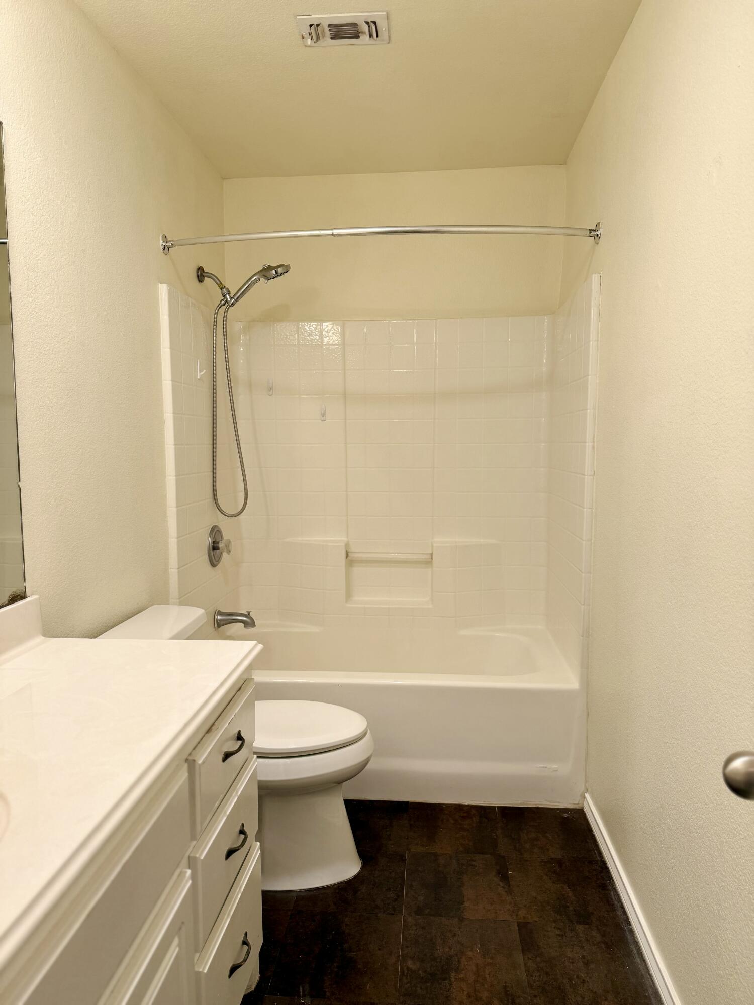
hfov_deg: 56.8
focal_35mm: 24
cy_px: 502
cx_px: 377
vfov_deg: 71.6
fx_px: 697
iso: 125
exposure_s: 1/120
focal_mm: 6.76
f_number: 1.78
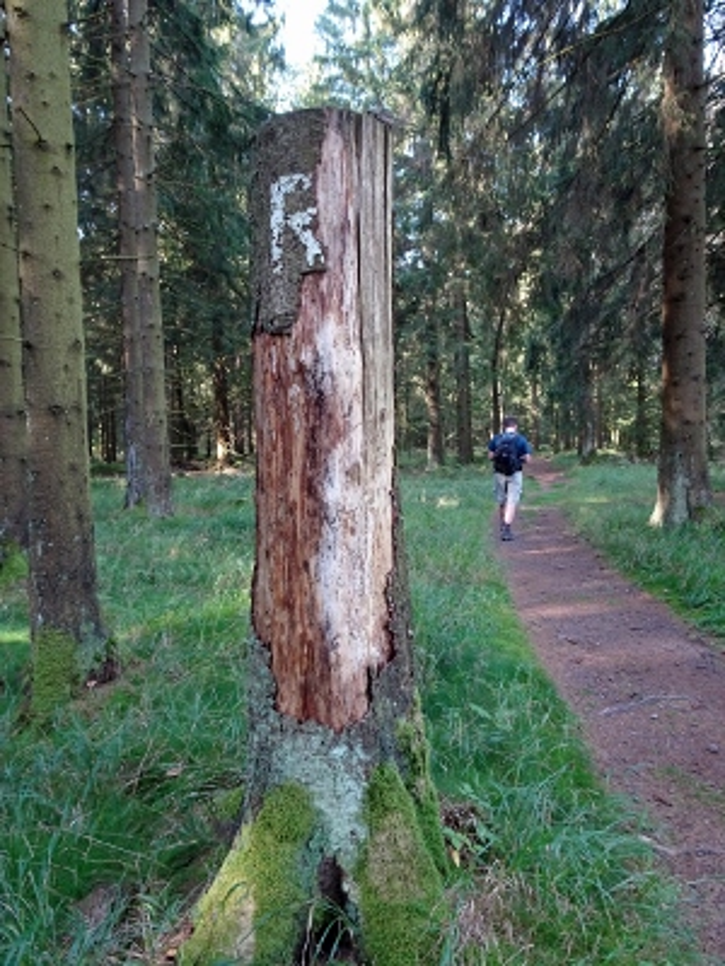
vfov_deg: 71.6
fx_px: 670
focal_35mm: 24
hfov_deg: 56.8
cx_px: 362
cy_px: 483
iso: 160
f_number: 3.5
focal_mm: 4.1
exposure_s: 1/30
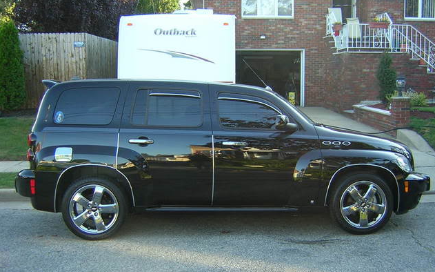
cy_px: 146
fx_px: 510
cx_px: 219
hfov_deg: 46.2
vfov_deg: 29.8
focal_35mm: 43
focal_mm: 5.2
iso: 100
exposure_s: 1/66.7
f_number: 2.7
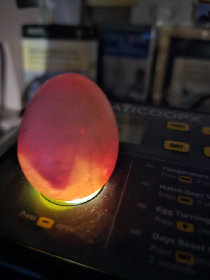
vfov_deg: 73.9
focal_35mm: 23
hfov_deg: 58.9
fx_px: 186
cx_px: 105
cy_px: 140
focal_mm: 6.3
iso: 2000
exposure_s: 1/4.32
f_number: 1.7
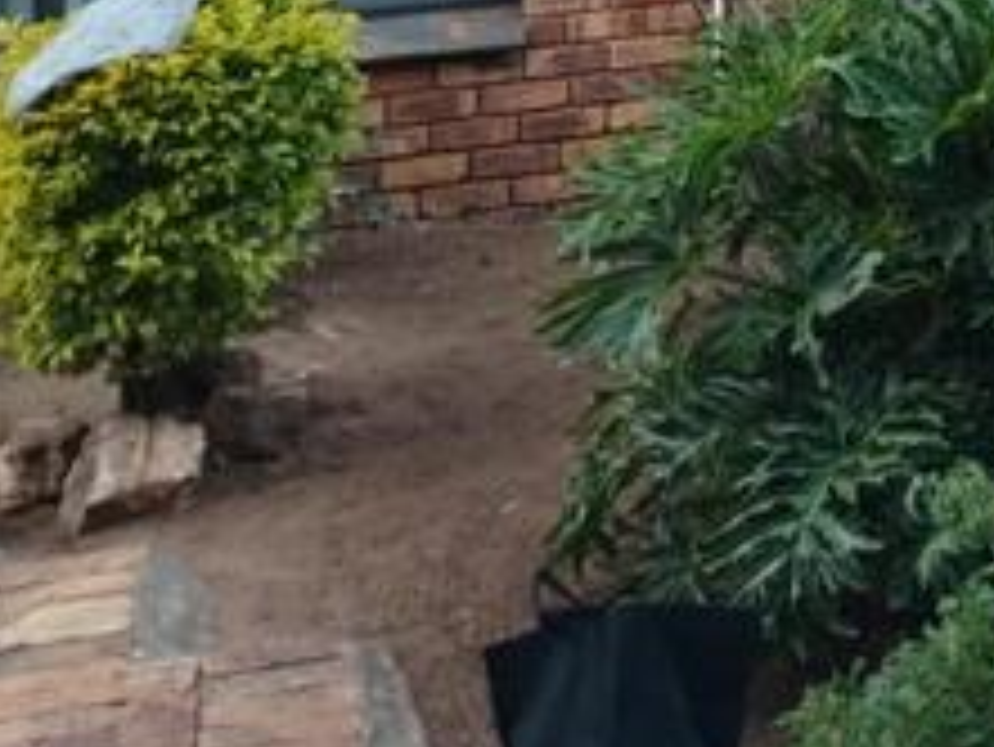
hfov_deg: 19.2
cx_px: 1565
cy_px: -513
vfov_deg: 15.1
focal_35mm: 87
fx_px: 2500
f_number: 1.75
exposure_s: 1/100
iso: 3244
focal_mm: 5.25
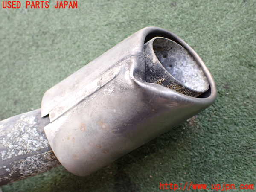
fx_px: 222
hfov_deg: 60.0
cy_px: 96
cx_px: 128
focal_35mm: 30
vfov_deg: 46.8
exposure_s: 1/125
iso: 200
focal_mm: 5.4
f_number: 2.3
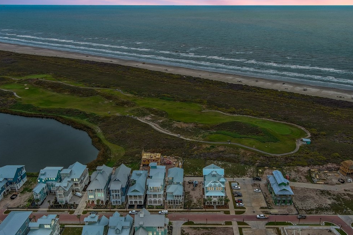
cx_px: 190
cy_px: 120
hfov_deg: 58.7
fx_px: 314
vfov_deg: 41.1
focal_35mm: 32
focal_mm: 10.57
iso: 100
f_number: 2.8
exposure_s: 1/750
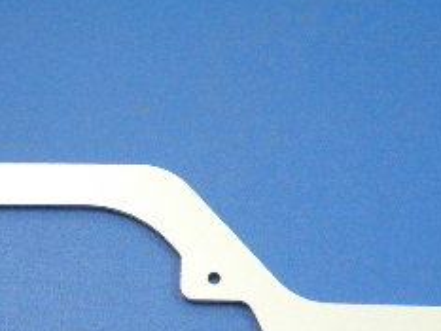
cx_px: 210
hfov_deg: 20.4
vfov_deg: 14.7
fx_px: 1224
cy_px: 439
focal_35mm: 96
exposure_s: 1/50
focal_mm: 5.8
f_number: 2.6
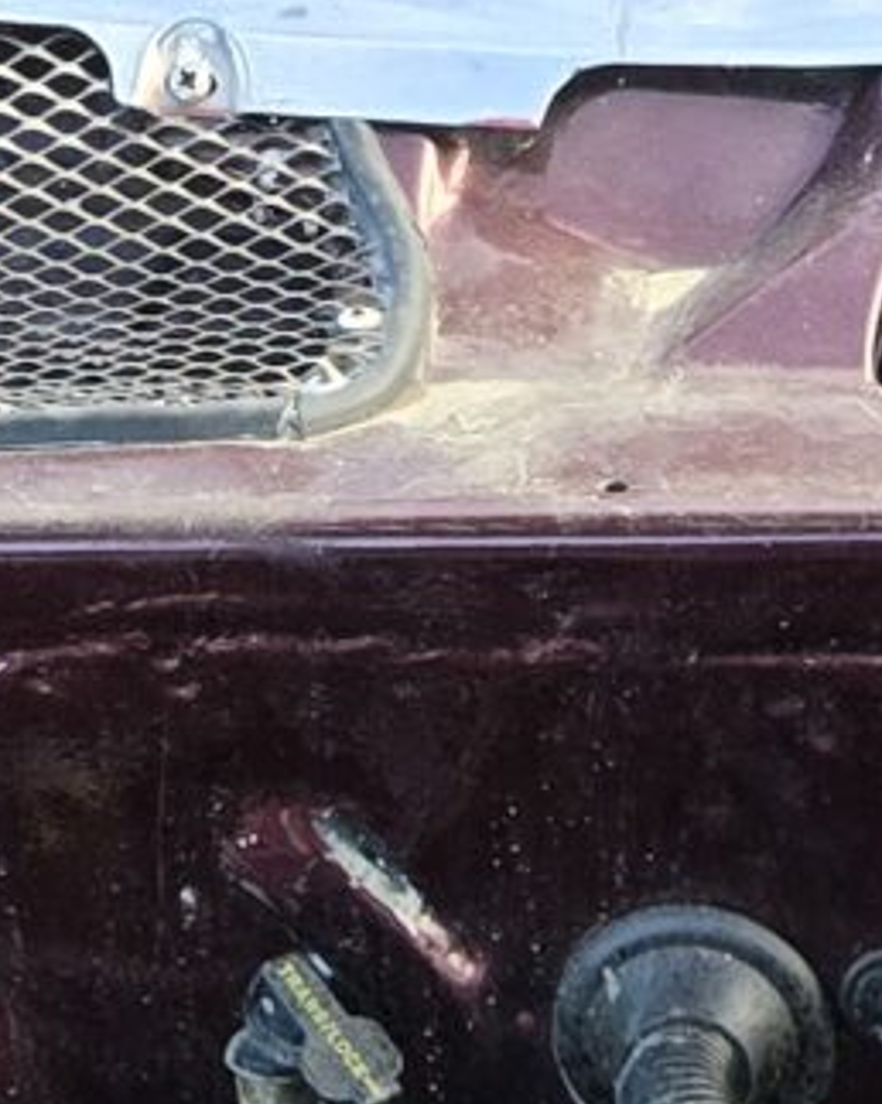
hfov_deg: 8.5
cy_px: 3004
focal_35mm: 178
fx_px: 5814
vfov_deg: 9.2
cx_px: 1214
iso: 50
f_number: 1.7
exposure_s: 1/100
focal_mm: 6.3
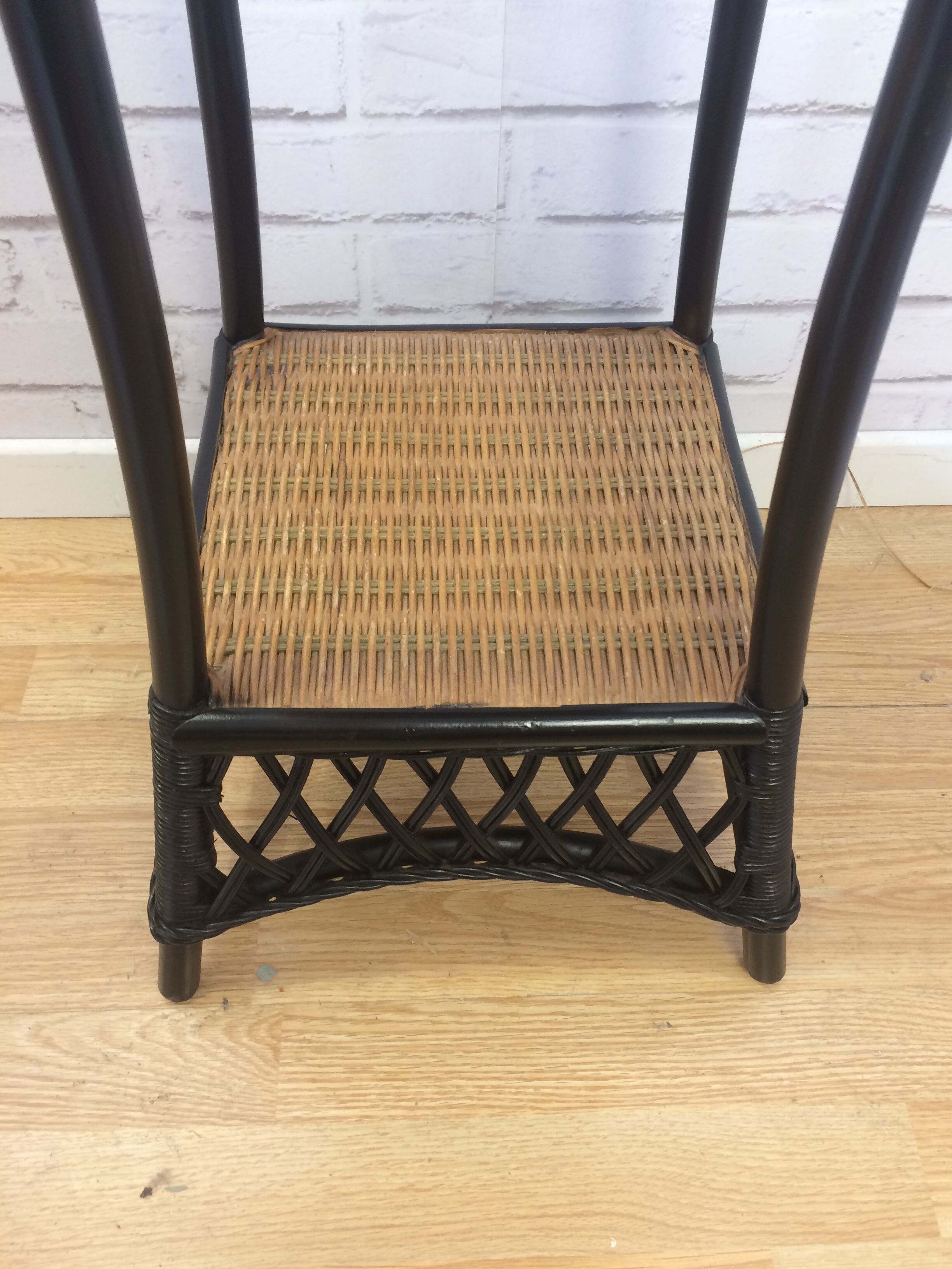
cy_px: 634
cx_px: 476
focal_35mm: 29
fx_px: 1063
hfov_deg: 48.2
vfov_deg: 61.7
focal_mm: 4.15
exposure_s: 1/33
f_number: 2.2
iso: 100
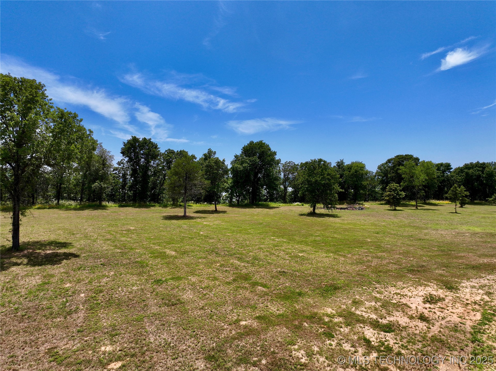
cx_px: 248
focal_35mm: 24
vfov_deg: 56.8
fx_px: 344
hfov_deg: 71.6
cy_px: 186
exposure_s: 1/2000
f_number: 2.8
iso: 110
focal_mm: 12.29
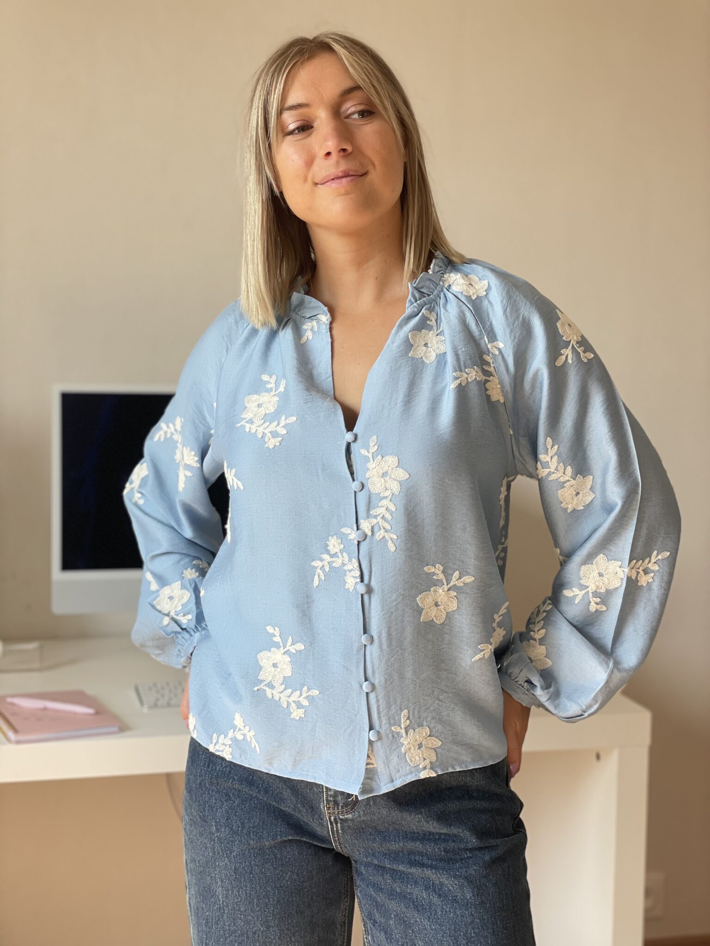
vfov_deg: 36.8
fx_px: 1422
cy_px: 473
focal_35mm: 52
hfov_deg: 28.0
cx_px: 355
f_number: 2
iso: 40
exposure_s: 1/122
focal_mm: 6
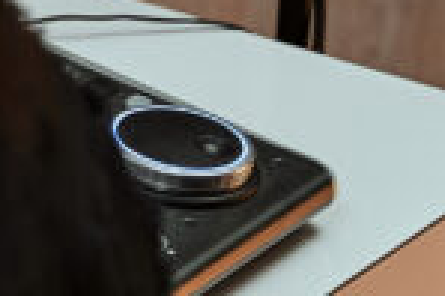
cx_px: -1081
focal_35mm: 297
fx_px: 3672
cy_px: -190
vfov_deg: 4.6
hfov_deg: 6.2
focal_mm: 43.2
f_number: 3.2
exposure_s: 1/100
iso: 800
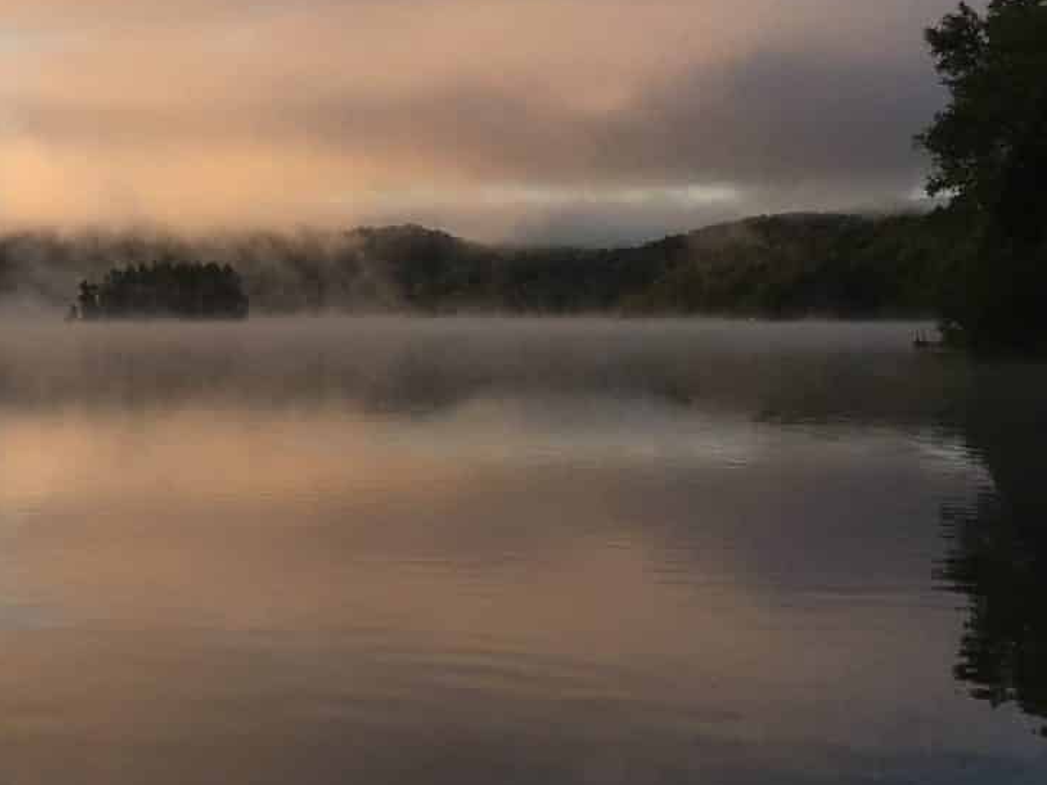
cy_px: 121
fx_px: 2480
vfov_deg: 17.8
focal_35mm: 82
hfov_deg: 22.0
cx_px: -214
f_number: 2.2
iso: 25
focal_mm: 4.15
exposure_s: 1/699
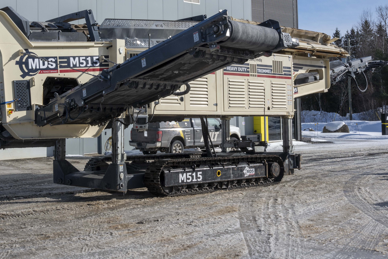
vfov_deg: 26.3
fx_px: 550
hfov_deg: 38.7
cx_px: 151
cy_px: 81
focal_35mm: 51
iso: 250
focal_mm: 37
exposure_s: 1/160
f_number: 20
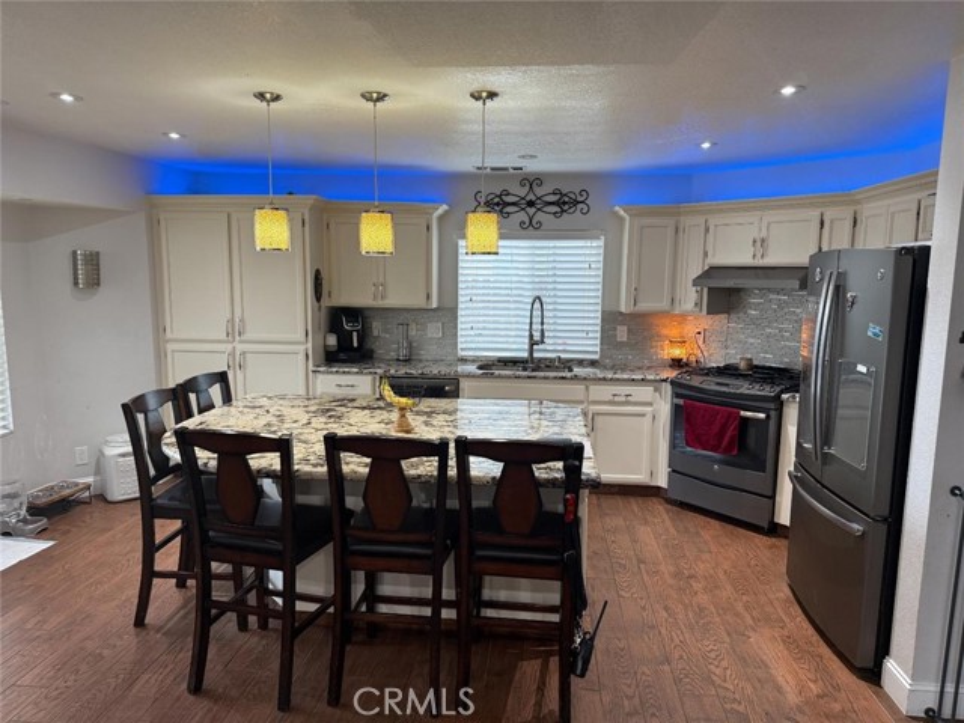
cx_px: 482
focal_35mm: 24
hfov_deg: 71.6
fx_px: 668
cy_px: 362
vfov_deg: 56.8
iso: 200
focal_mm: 6.76
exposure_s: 1/60
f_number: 1.78
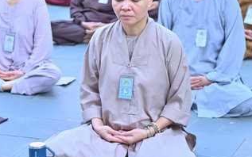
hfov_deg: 15.1
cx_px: 107
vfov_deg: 9.5
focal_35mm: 138
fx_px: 948
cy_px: 35
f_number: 2.8
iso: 125
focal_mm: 66
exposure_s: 1/160
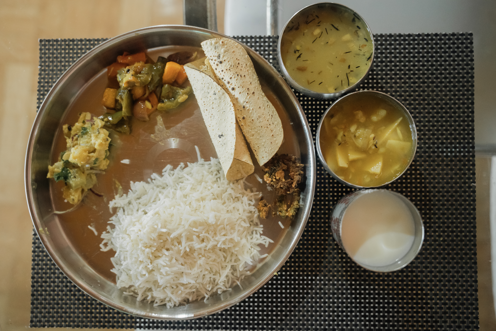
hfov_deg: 57.2
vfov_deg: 40.0
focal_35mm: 33
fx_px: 455
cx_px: 248
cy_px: 166
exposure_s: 1/60
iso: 4000
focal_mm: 33
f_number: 2.8
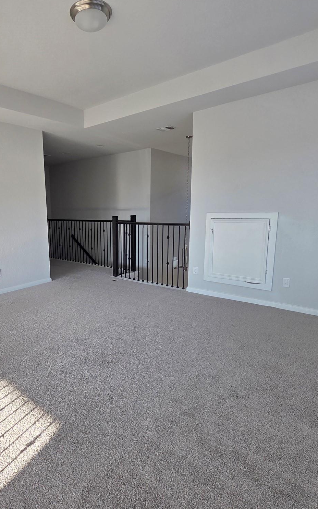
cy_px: 258
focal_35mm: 19
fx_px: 263
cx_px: 100
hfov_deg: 60.4
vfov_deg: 88.0
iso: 64
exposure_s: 1/120
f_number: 2.2
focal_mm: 2.2
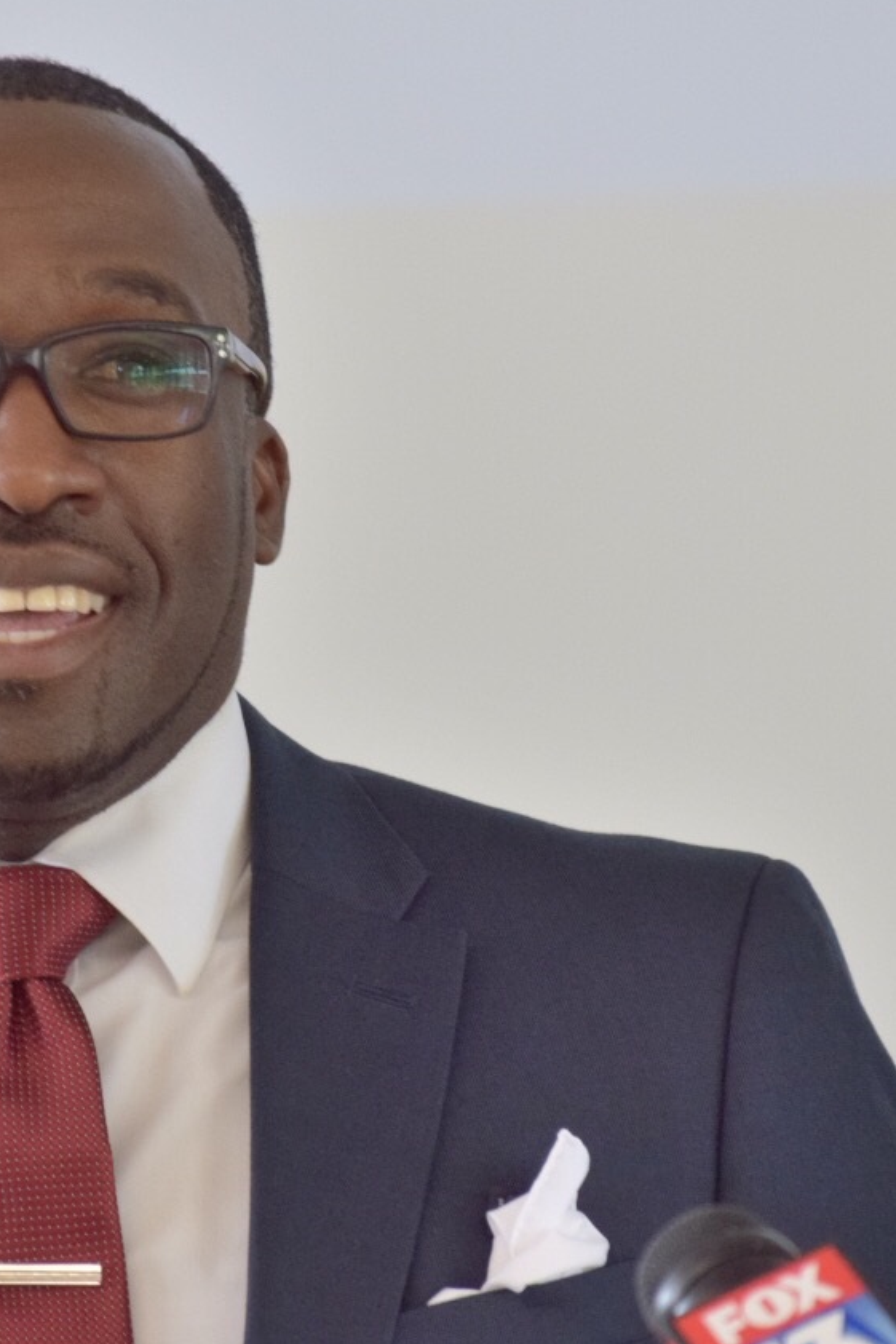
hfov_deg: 2.4
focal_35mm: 578
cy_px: 673
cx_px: 241
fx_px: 21568
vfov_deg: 3.6
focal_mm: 200
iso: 800
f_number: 5.6
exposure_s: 1/125
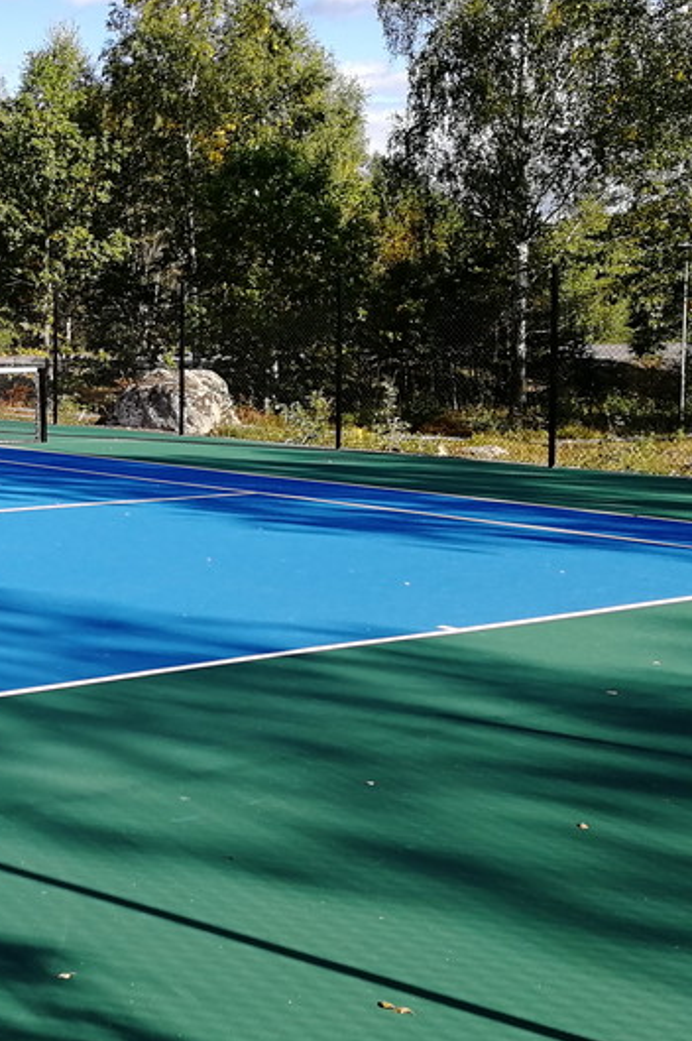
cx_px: -250
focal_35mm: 51
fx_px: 1472
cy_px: 431
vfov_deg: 38.8
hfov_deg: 23.0
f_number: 2.2
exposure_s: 1/604
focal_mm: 3.95
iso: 50
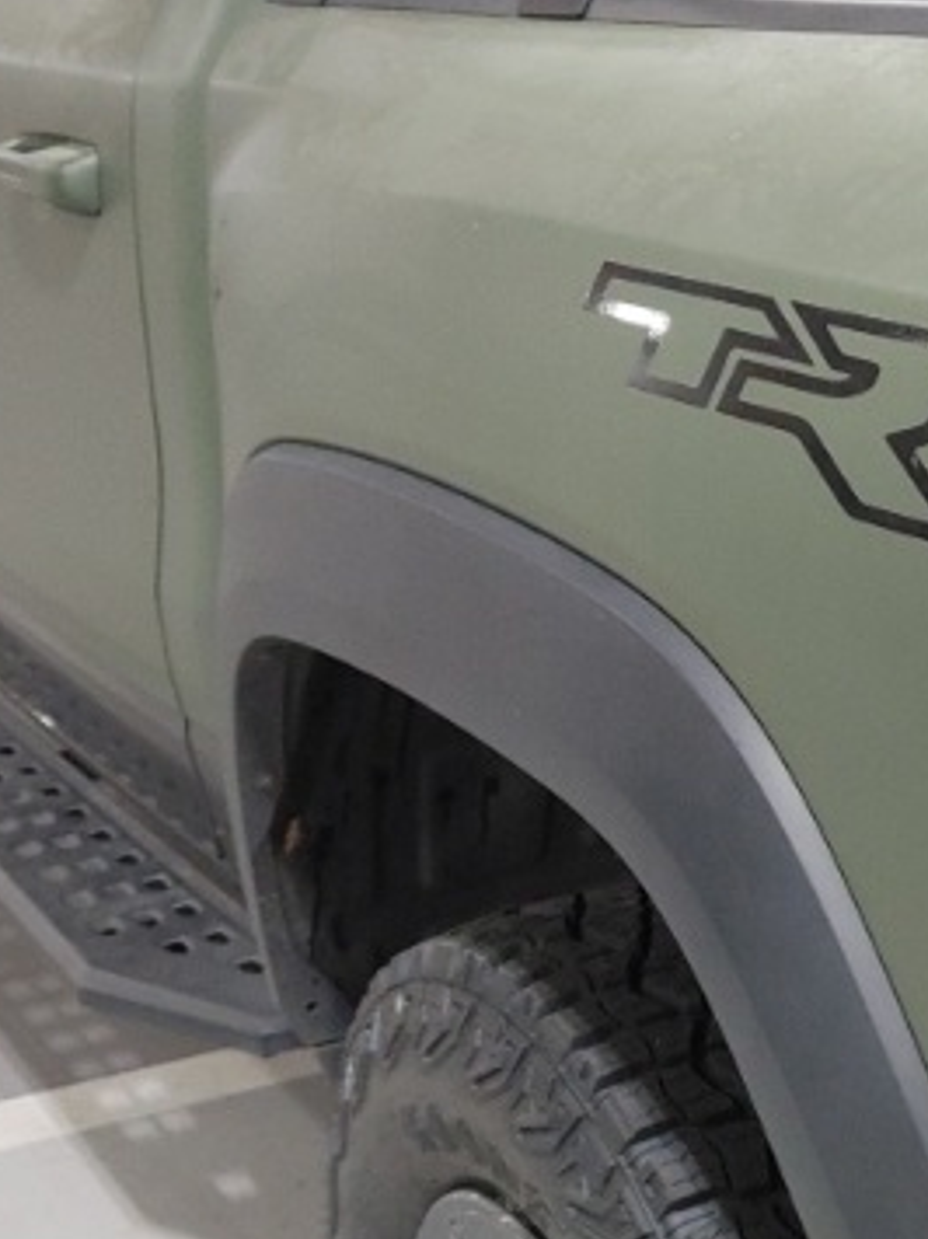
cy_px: 834
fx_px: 2682
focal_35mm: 75
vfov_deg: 25.8
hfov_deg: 19.2
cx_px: 897
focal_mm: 5.58
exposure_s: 1/20
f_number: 1.8
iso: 316
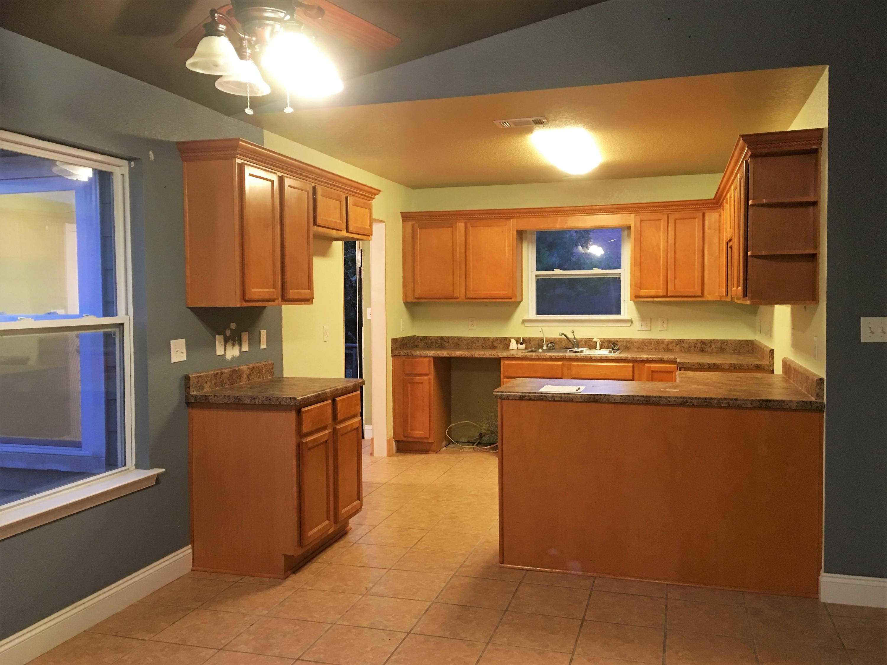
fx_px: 743
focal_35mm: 29
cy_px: 332
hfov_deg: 61.7
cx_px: 444
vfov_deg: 48.2
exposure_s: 1/10
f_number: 2.2
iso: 80
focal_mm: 4.15
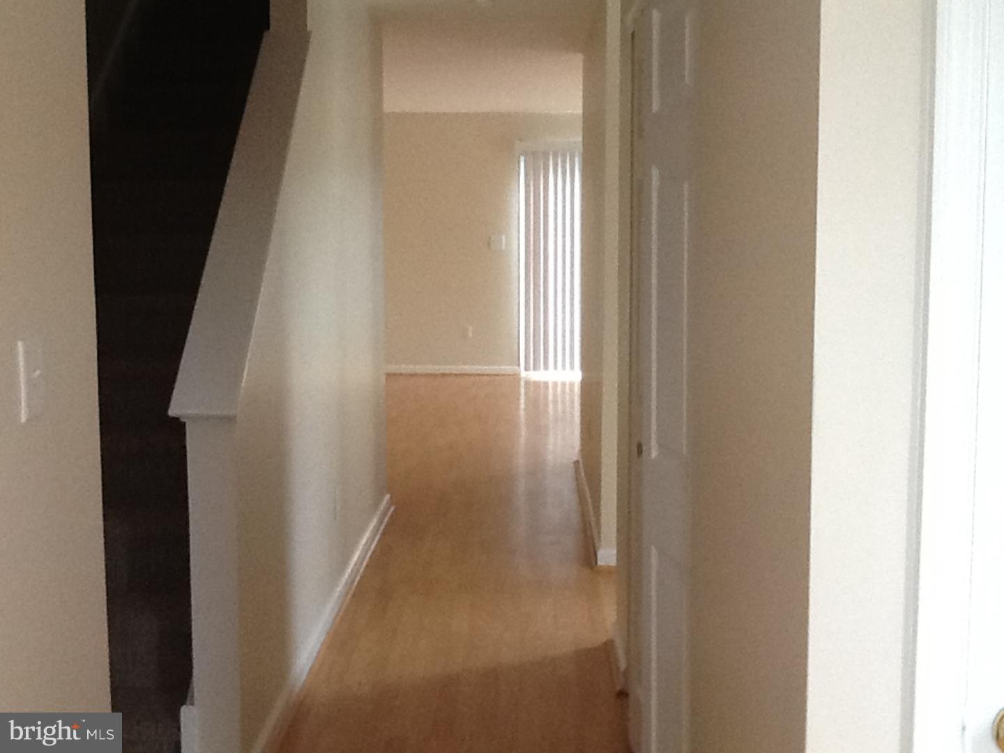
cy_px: 376
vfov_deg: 32.9
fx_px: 1276
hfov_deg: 42.9
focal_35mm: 44
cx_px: 502
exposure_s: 1/30
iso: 160
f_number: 2.4
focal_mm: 2.03
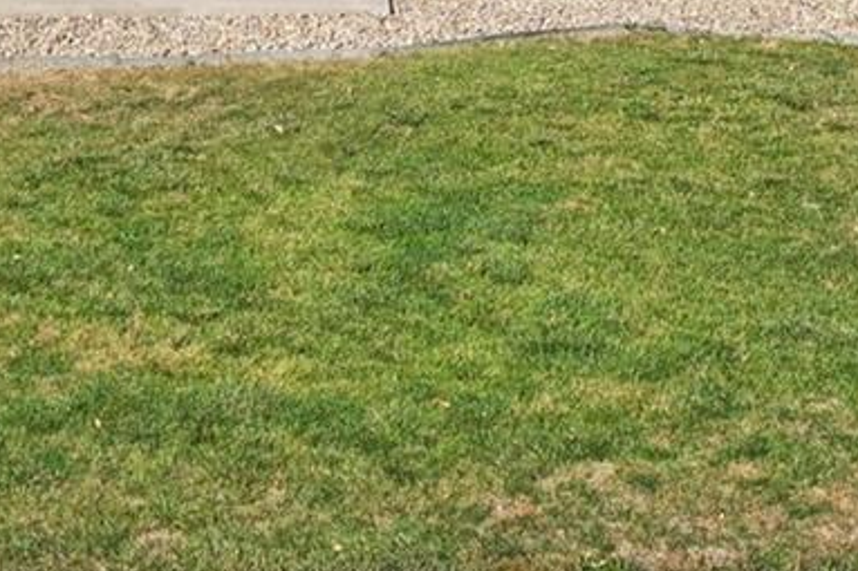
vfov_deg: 13.3
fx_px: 2192
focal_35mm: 92
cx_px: 81
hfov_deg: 21.6
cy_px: -477
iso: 100
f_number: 2.8
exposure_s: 1/500
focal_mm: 8.4
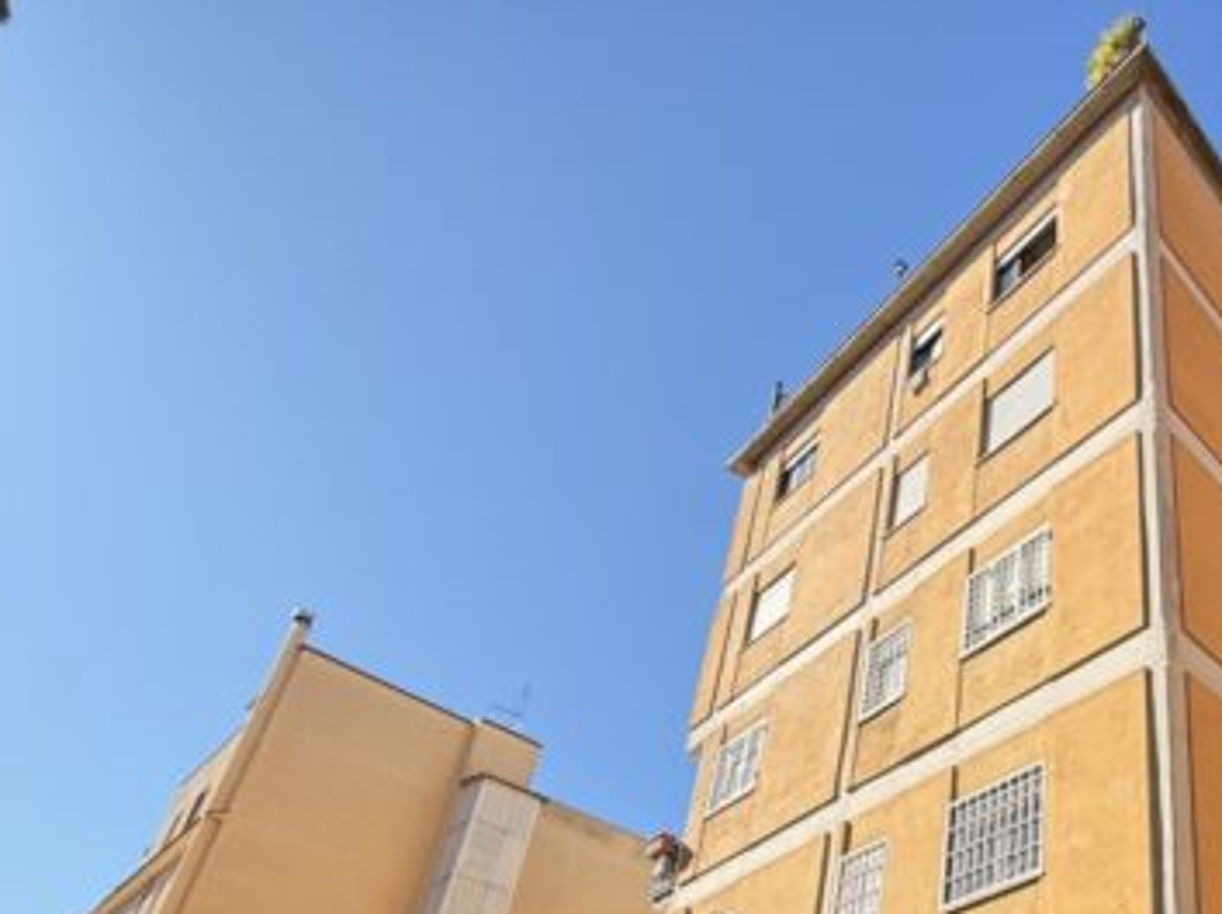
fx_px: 952
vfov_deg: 45.0
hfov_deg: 56.6
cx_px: 1094
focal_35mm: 27
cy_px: 872
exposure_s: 1/518
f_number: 2.2
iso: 64
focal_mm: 2.22
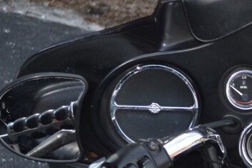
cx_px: 377
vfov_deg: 7.6
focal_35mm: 179
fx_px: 1250
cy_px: 209
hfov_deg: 11.1
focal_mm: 35
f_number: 5
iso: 125
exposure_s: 1/125
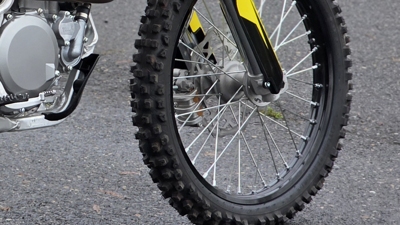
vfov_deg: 6.1
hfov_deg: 10.5
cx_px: -110
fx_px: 2122
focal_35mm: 200
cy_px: -18
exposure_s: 1/213
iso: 50
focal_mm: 7.9
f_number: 2.4
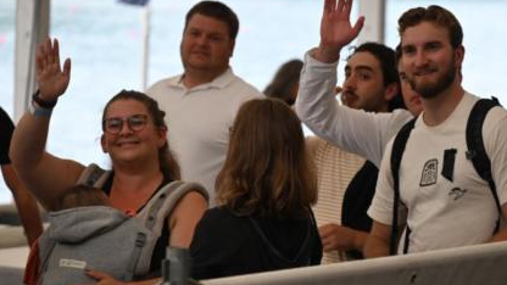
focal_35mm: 252
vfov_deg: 4.8
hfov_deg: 8.6
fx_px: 3388
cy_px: 110
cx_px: 301
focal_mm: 200
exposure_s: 1/250
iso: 450
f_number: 6.3
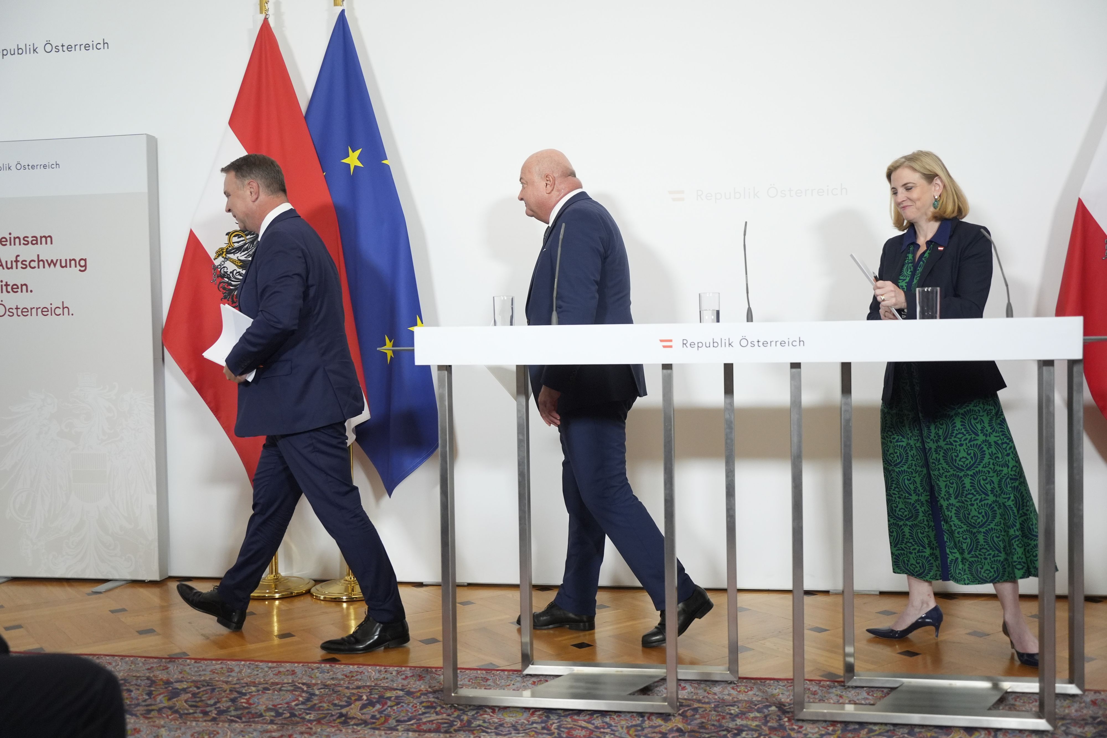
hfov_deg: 54.4
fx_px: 1076
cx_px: 554
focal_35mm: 35
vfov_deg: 37.9
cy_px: 369
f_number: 3.2
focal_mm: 35
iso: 2000
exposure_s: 1/320
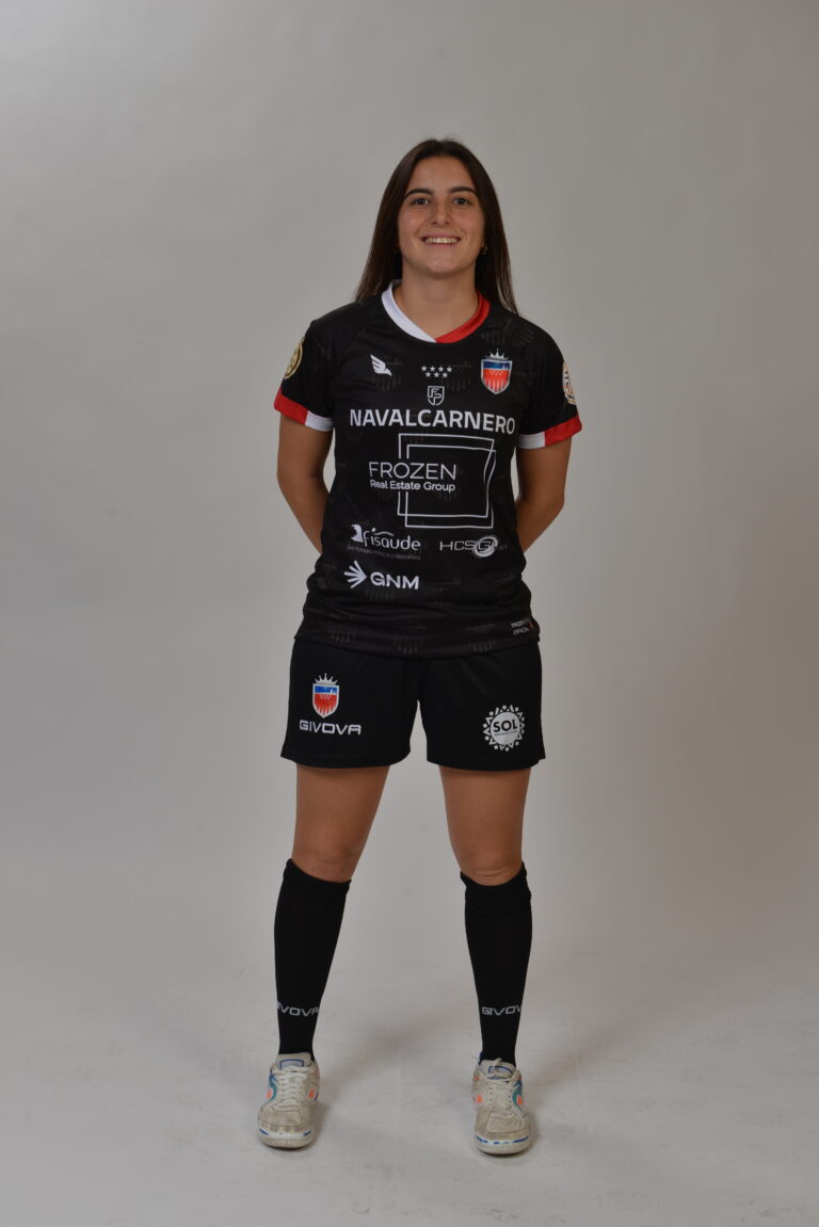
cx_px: 410
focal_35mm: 58
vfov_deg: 34.5
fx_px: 1978
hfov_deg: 23.4
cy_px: 614
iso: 125
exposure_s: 1/125
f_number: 7.1
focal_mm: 58
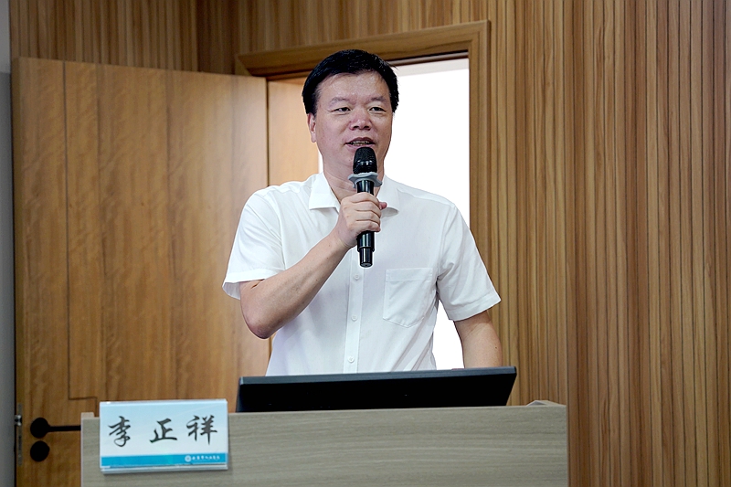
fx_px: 1421
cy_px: 244
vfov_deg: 19.4
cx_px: 366
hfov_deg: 28.8
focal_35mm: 70
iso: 1000
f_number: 3.2
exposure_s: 1/100
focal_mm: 70
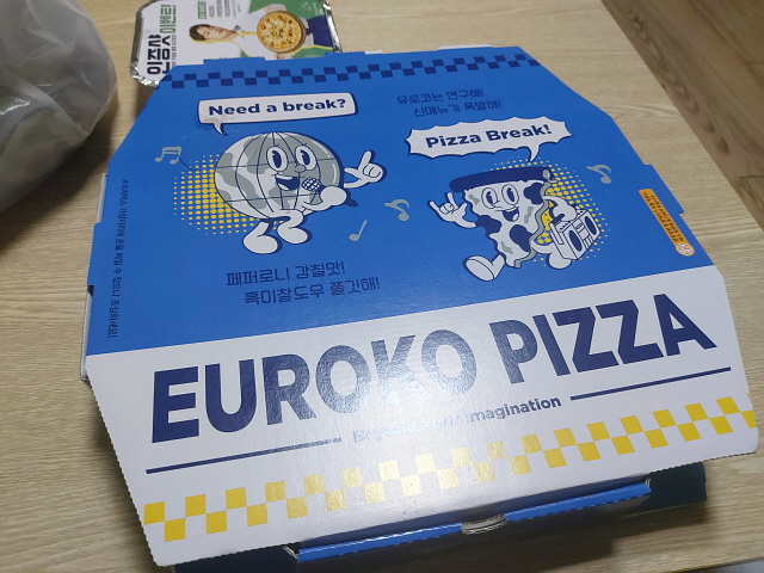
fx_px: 552
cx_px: 382
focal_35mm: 25
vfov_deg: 54.9
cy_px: 286
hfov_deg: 69.4
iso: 250
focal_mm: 4.58
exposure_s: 1/60
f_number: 2
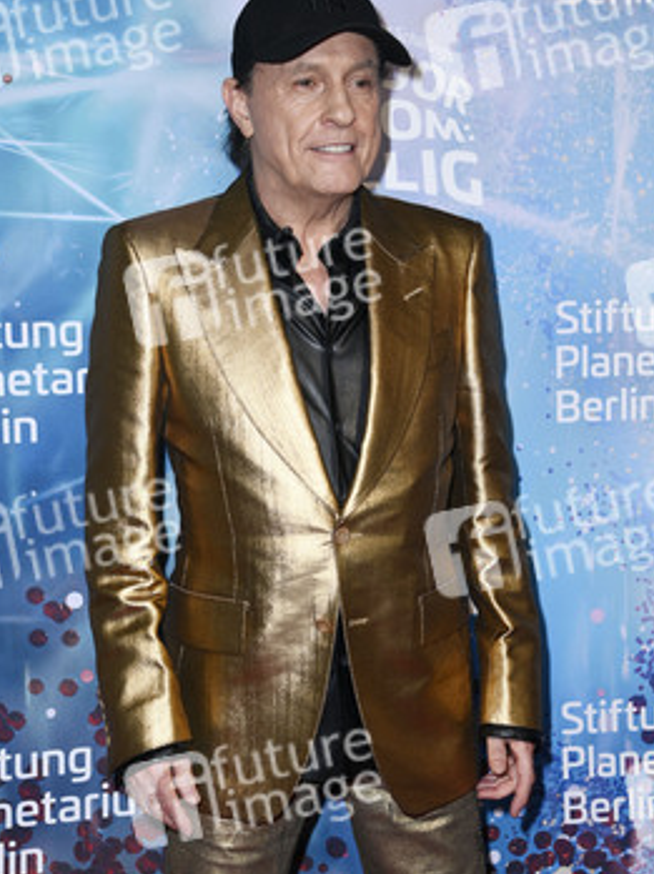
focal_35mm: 86
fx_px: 2170
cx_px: 326
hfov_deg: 17.1
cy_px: 413
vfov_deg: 22.8
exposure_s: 1/160
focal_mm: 78
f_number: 5.6
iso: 640
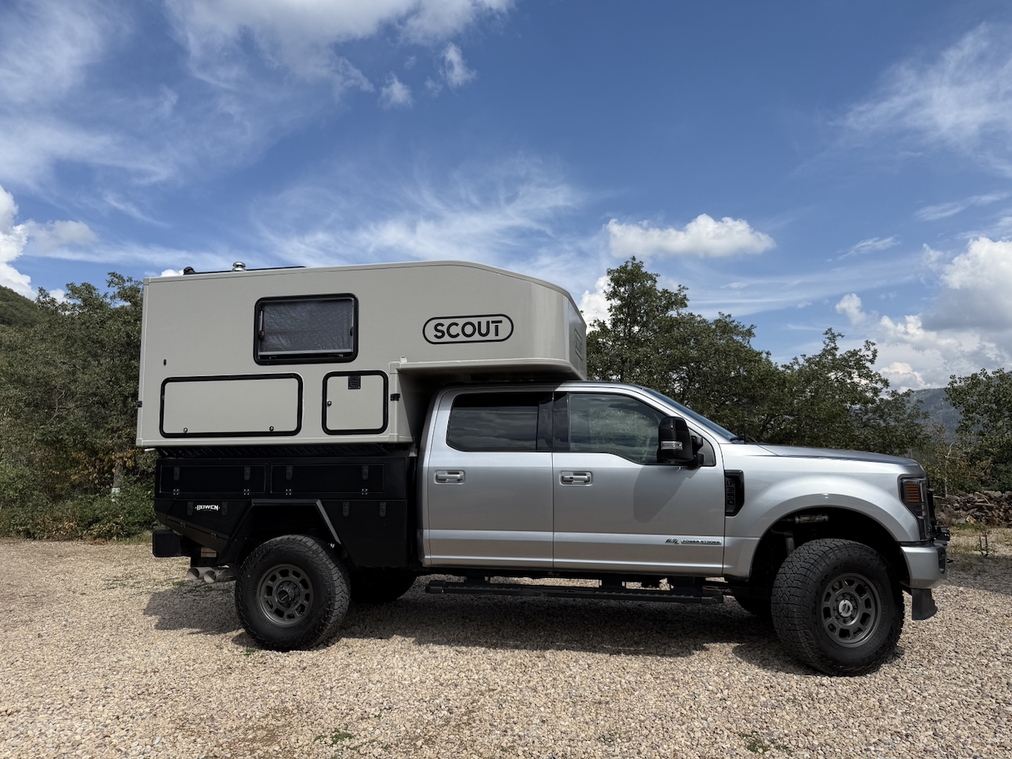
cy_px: 380
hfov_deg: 71.6
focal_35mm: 24
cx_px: 506
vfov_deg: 56.8
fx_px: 702
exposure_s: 1/4975
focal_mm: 6.76
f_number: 1.78
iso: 80
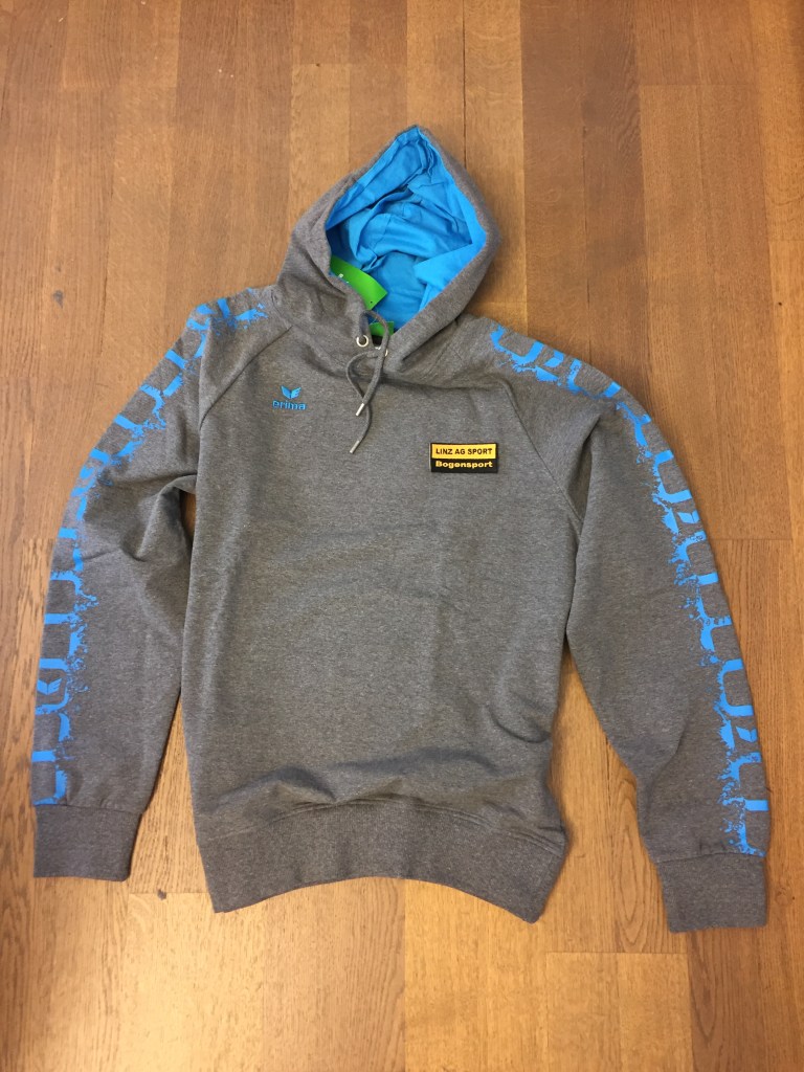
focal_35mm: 29
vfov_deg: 61.7
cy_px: 536
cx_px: 402
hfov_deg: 48.2
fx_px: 898
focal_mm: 4.15
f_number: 2.2
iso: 160
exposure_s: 1/33
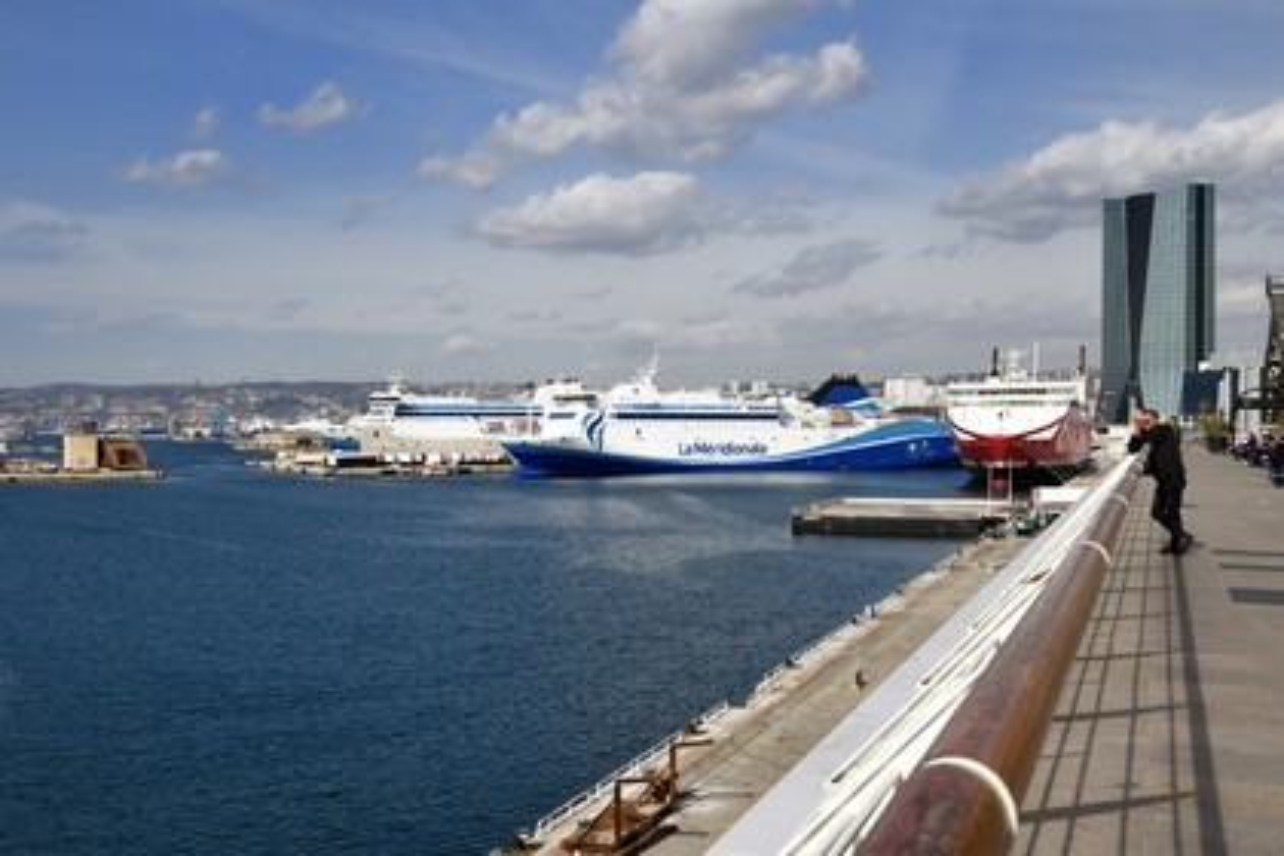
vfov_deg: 30.5
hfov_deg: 44.5
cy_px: 428
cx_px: 642
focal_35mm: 44
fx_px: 1569
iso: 200
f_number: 16
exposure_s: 1/250
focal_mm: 44
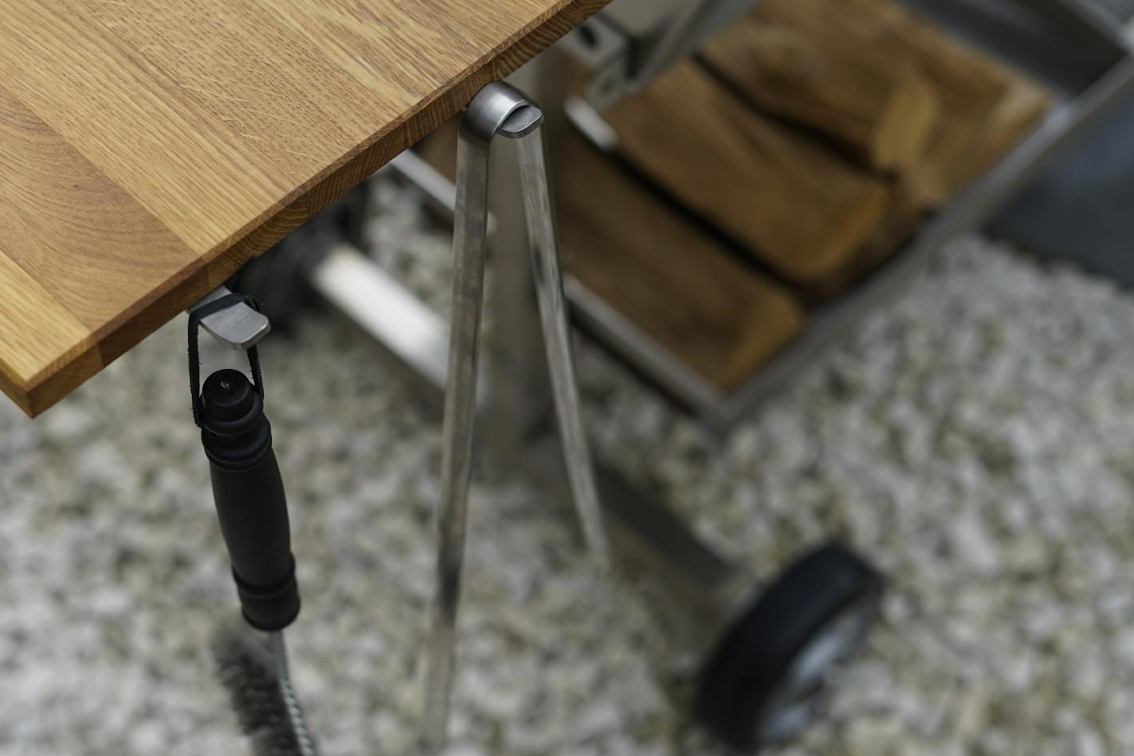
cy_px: 464
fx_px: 2142
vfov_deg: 20.0
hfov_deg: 29.6
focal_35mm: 68
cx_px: 442
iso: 100
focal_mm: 50
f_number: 3.2
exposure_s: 1/250
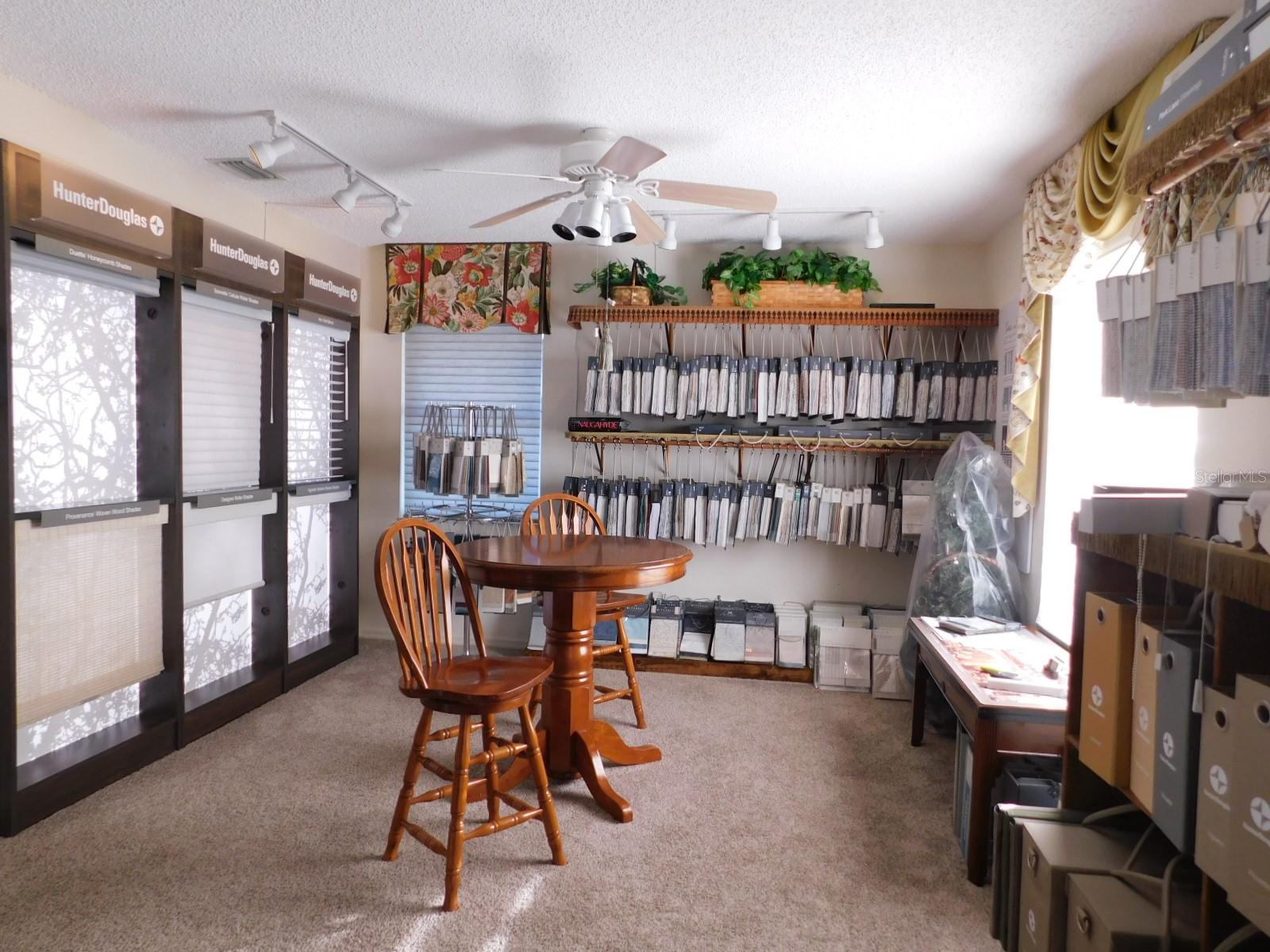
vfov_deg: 58.9
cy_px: 476
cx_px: 635
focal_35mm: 23
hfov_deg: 73.9
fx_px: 844
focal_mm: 4
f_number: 3
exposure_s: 1/50
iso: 125
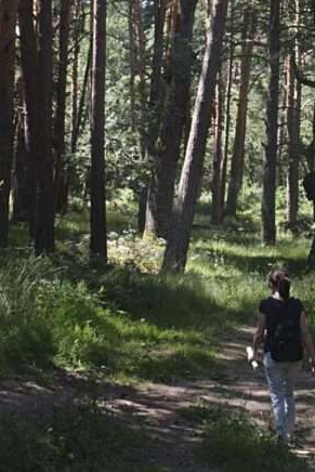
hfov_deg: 12.6
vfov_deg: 18.4
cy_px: -3
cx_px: 268
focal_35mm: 108
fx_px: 1416
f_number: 10
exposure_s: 1/60
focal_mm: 30.8
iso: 400
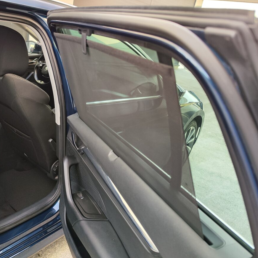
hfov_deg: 56.9
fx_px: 236
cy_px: 129
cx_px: 104
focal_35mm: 28
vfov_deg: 57.3
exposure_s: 1/100
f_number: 1.69
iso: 190
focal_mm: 7.01
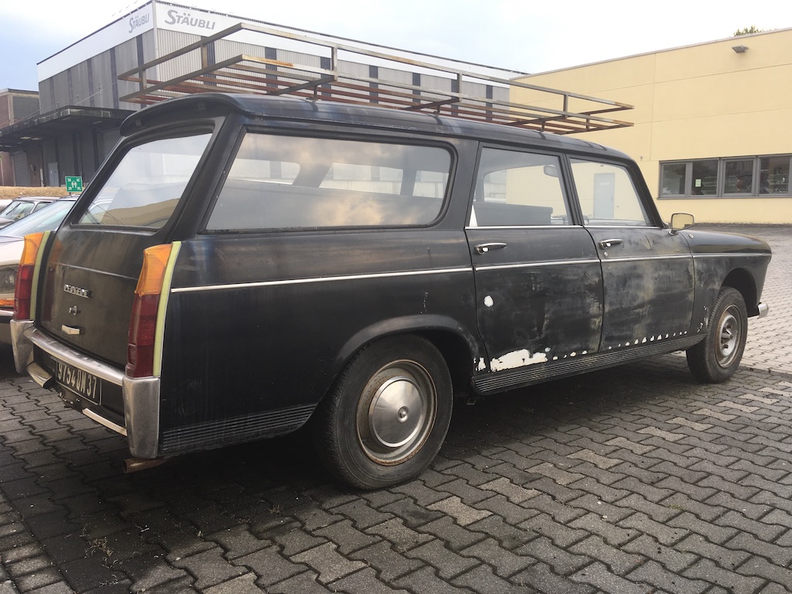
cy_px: 297
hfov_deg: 61.7
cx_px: 396
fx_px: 664
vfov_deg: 48.2
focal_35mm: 29
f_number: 2.2
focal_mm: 4.15
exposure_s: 1/203
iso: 25
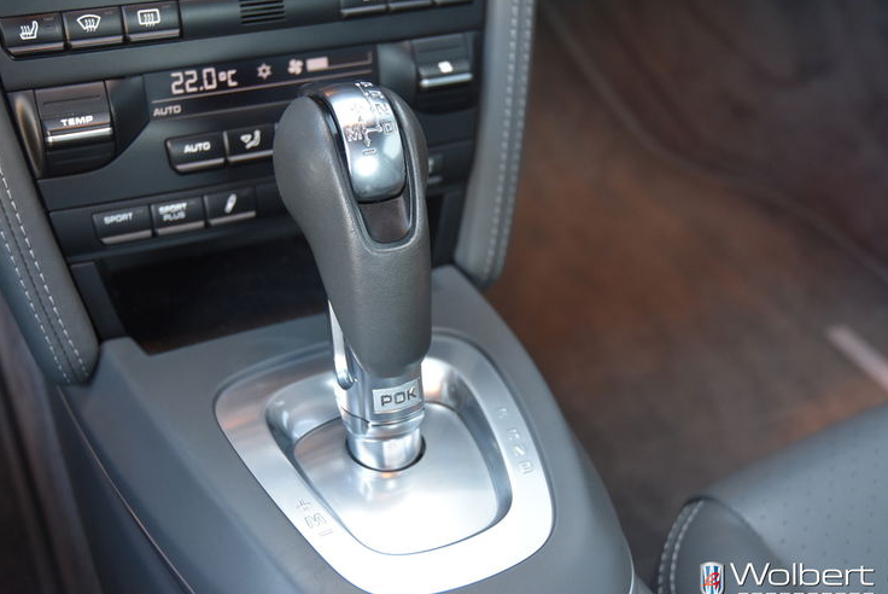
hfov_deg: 40.7
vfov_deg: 27.8
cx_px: 430
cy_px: 305
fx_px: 1198
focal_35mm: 49
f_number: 4
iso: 900
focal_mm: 31
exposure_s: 1/60
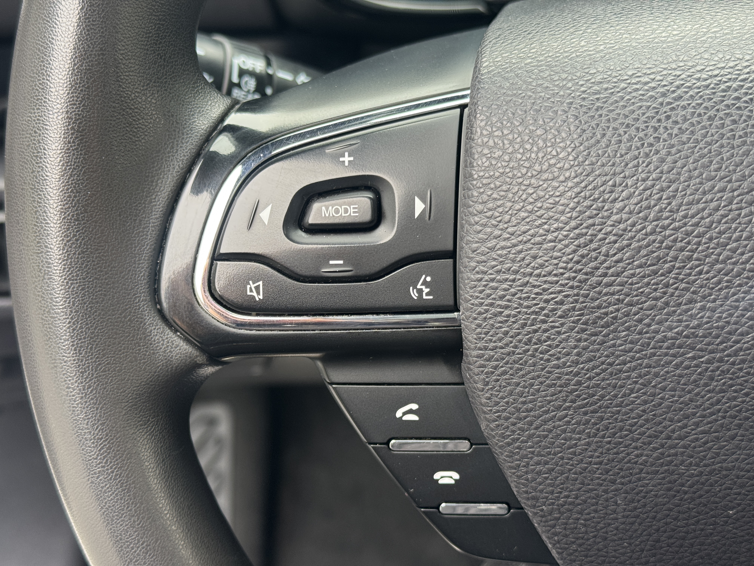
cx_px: 377
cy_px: 283
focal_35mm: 48
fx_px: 1046
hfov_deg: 39.7
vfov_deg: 30.3
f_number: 1.78
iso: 100
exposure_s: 1/68
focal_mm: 6.76
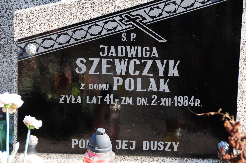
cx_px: 123
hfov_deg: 13.1
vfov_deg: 8.7
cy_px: 82
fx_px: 1075
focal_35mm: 158
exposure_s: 1/200
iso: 320
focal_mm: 105
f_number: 7.1
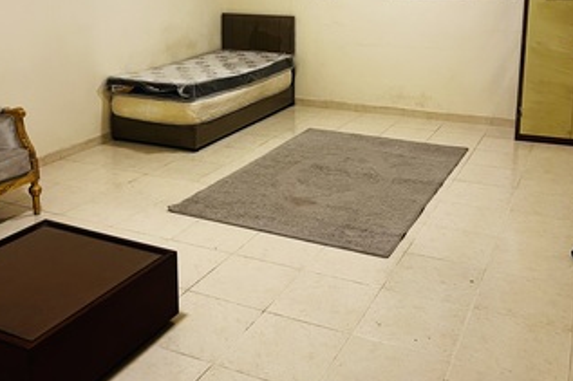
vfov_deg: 33.6
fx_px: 620
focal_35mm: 39
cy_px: 100
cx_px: 286
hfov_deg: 49.6
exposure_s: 1/60
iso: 160
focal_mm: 5.7
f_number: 1.5
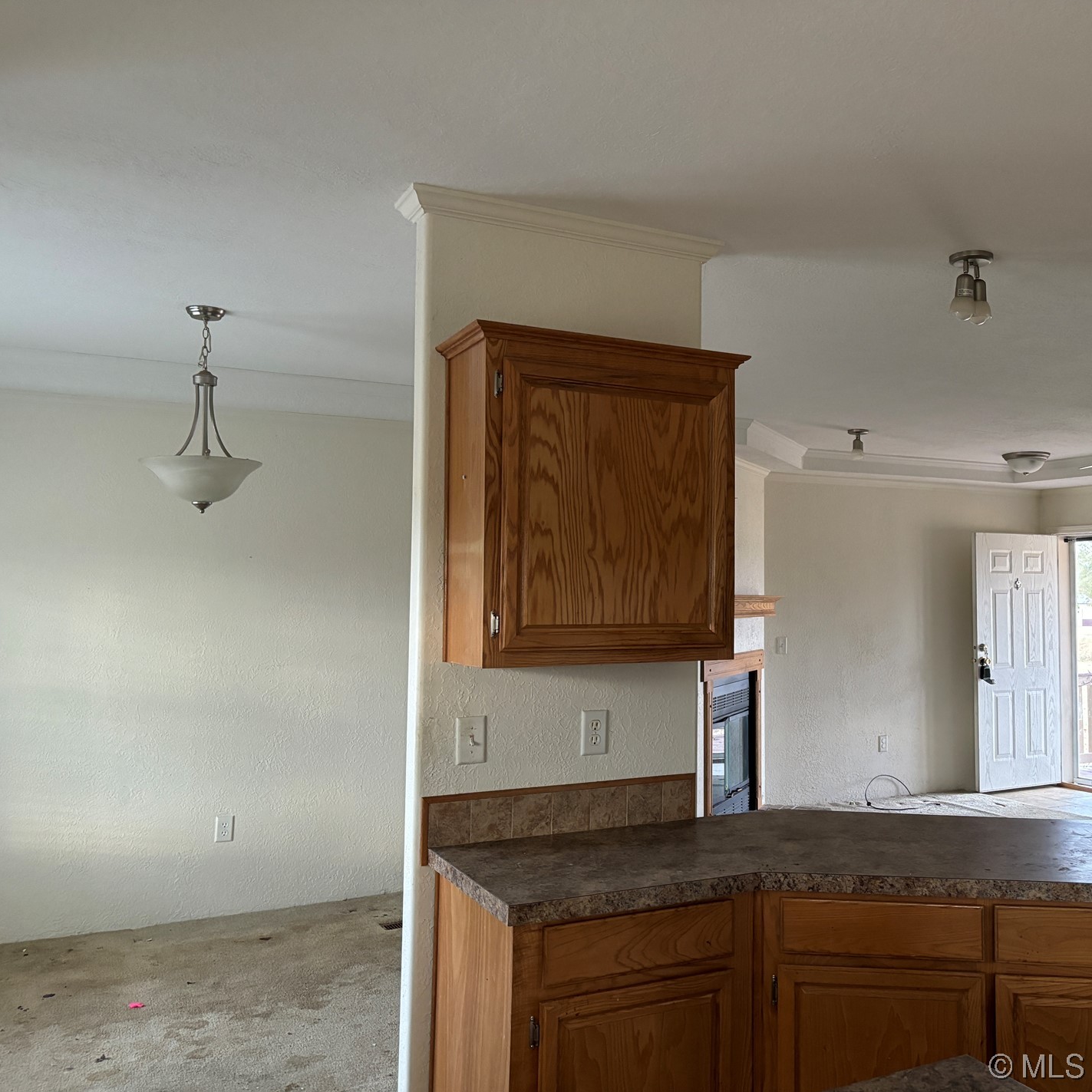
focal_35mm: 31
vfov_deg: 52.5
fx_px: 1106
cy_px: 546
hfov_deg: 51.6
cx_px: 724
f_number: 1.6
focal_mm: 5.96
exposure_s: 1/60
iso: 500
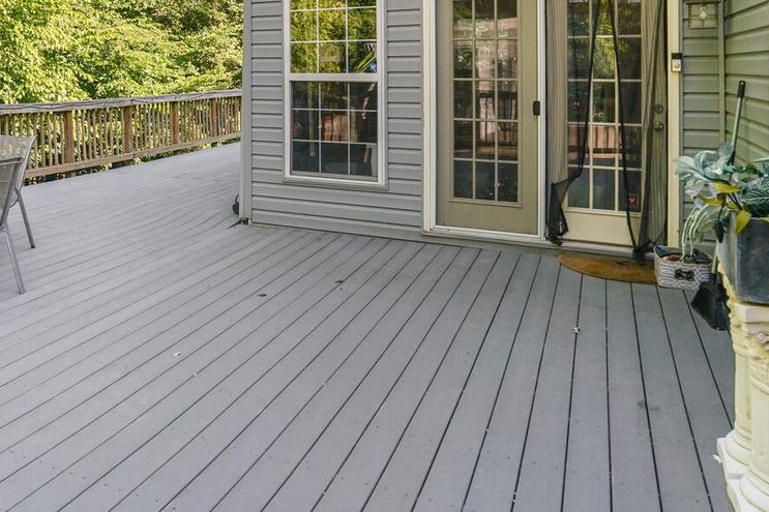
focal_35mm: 31
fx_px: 662
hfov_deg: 56.9
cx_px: 181
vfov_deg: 40.4
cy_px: 95
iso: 400
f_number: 9
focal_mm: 16
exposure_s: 1/200
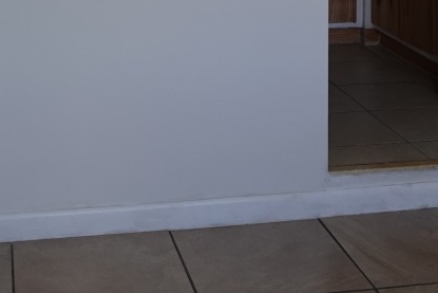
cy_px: -153
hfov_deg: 25.9
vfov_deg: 16.0
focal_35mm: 78
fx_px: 949
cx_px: 170
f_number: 2
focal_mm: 7.6
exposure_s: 1/200
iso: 125
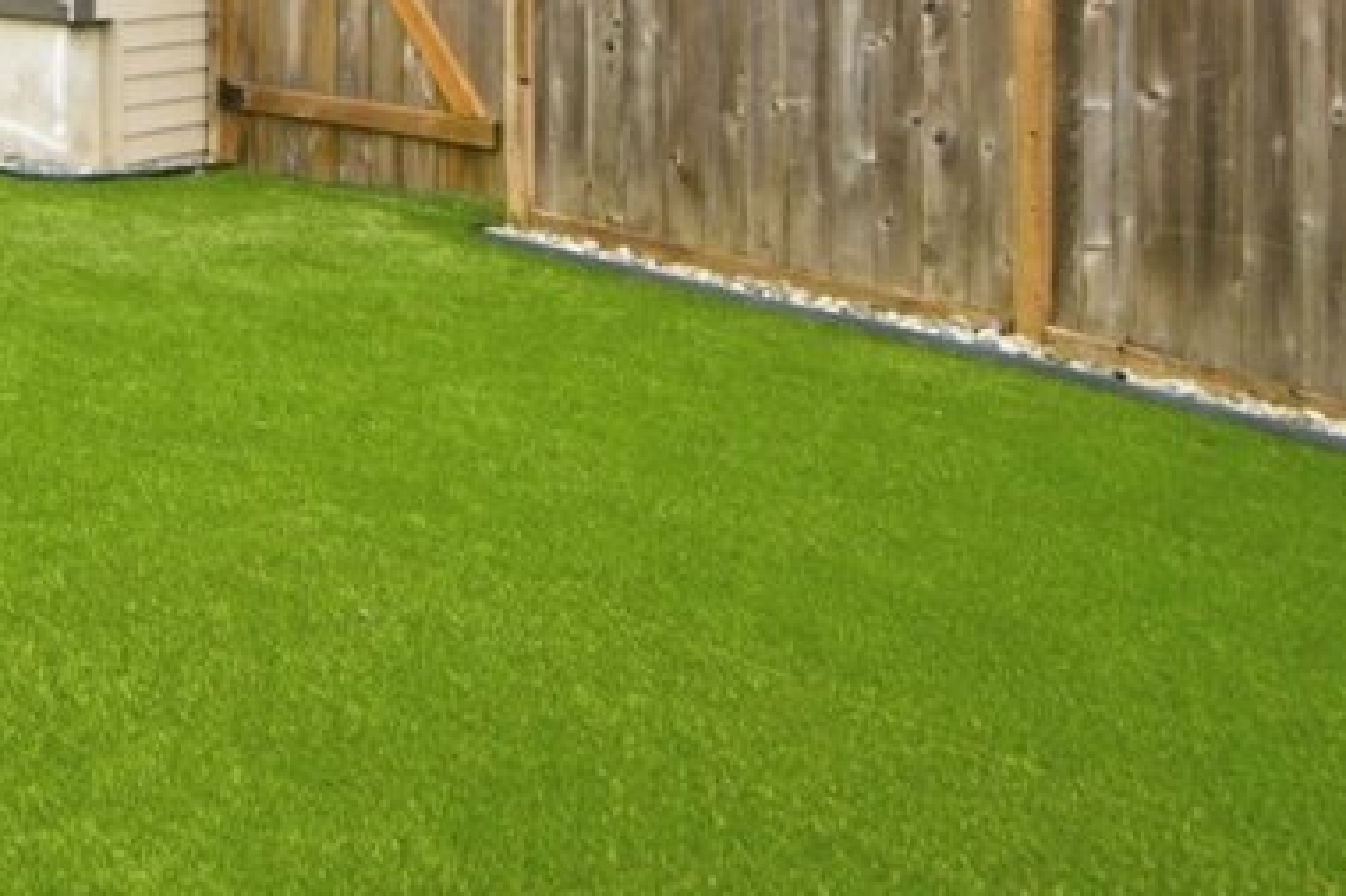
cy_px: -370
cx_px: 81
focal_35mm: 59
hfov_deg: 32.0
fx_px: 2205
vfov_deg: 20.3
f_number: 9
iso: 400
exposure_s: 1/60
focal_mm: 16
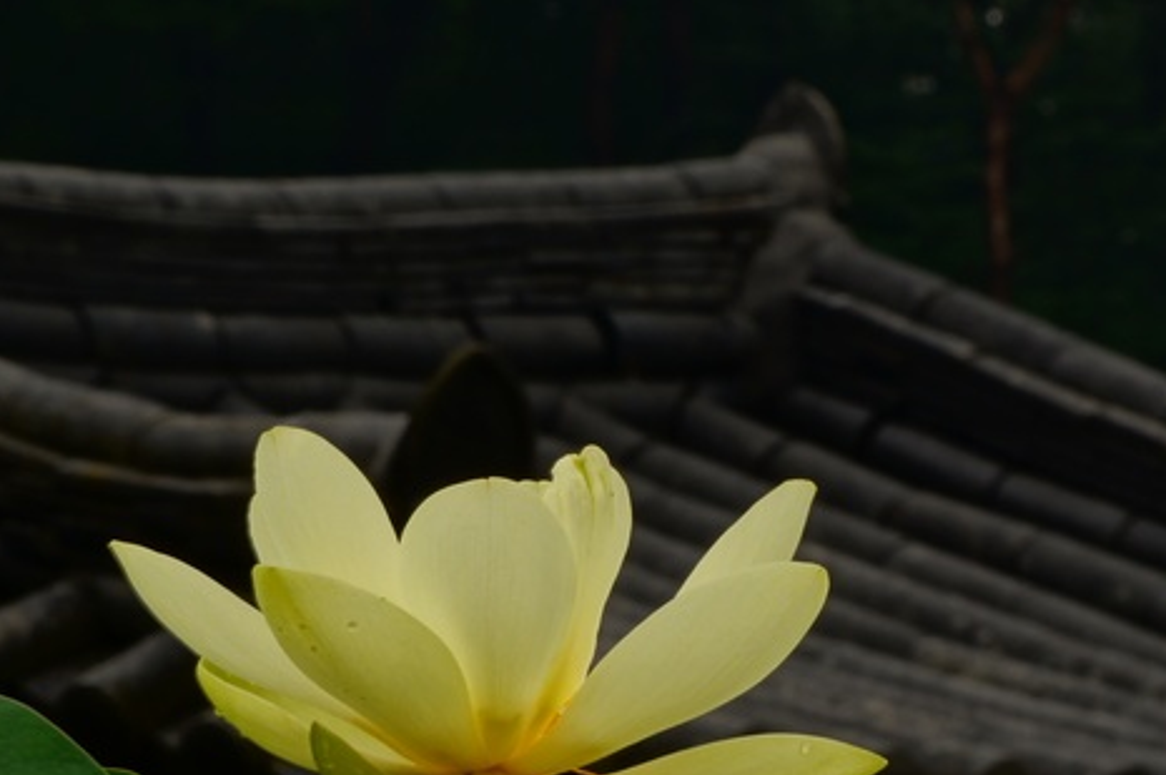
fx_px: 11745
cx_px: 692
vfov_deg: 3.8
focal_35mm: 363
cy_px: 607
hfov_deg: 5.7
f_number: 22
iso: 100
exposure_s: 1/25
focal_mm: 110
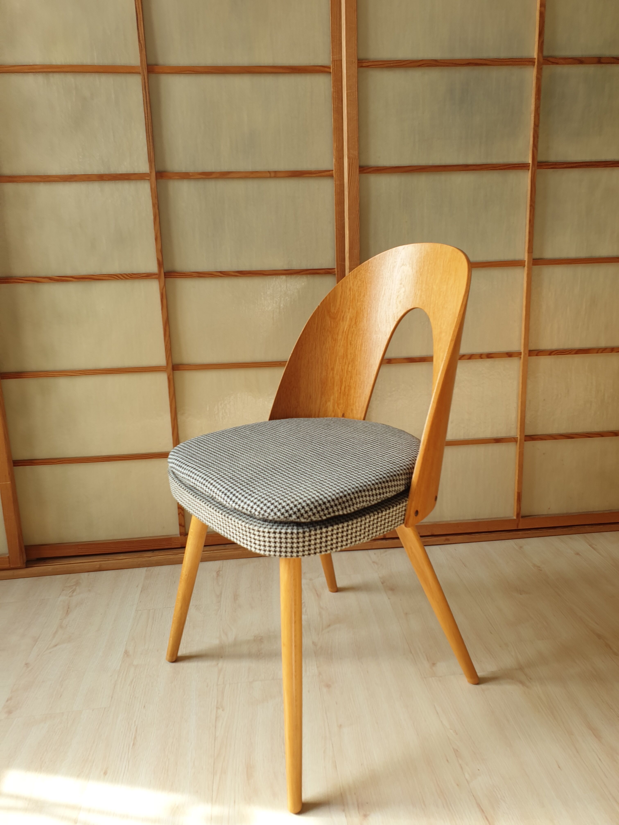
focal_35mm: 26
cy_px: 412
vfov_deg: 67.3
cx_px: 310
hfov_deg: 53.1
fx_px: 620
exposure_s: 1/115
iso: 50
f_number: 2.4
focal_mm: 4.3
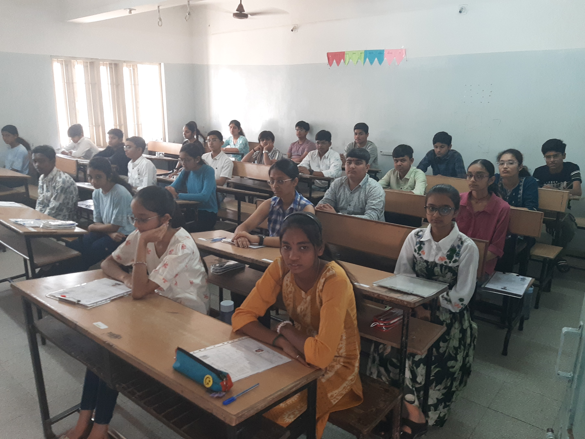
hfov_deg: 67.3
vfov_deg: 53.1
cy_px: 220
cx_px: 292
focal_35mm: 26
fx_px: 439
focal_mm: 3.93
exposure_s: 1/50
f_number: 1.7
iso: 236
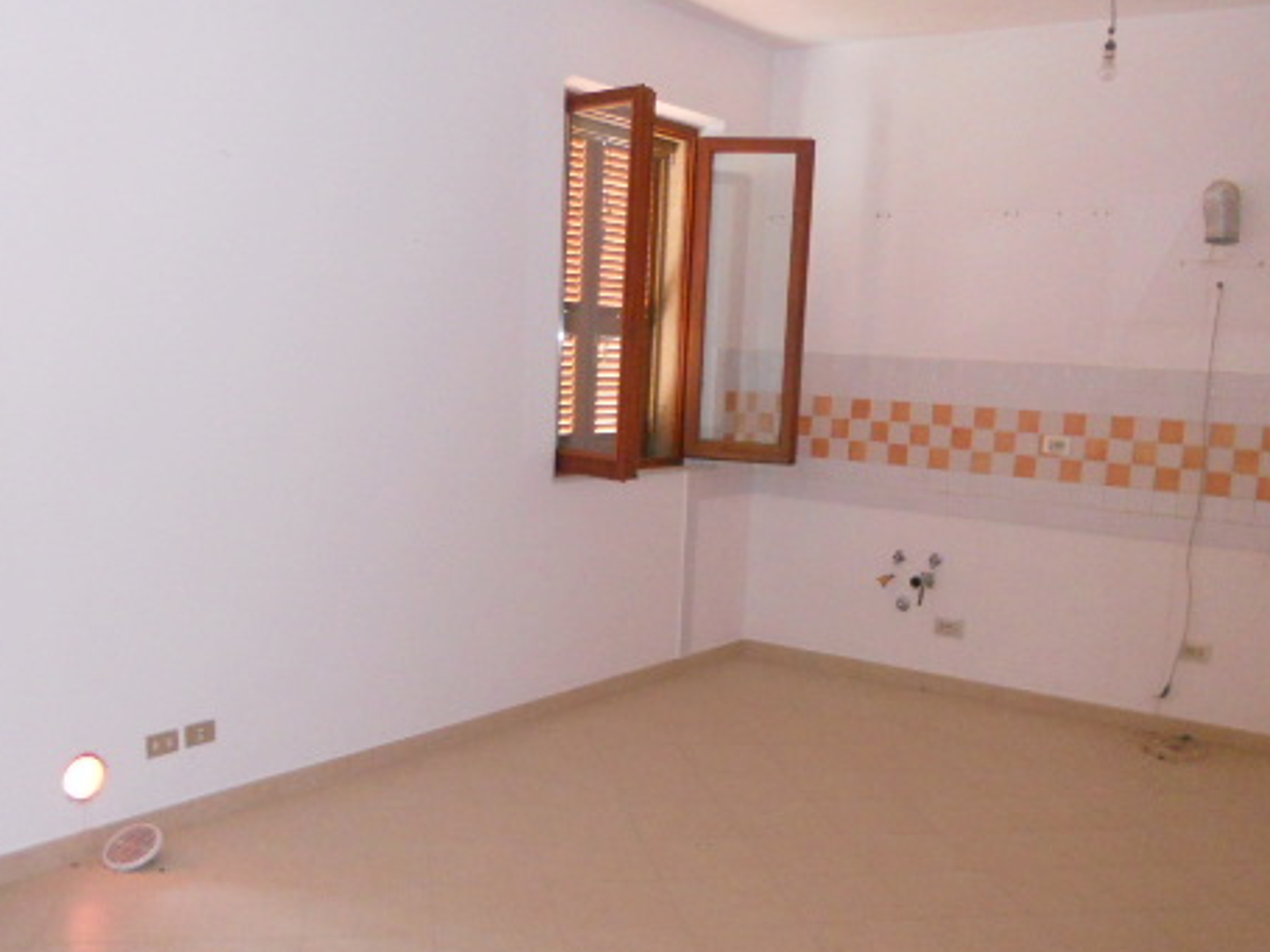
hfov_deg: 49.0
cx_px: 628
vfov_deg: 37.5
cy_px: 589
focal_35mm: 38
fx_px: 1394
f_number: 3.2
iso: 500
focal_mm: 4.9
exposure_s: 1/25
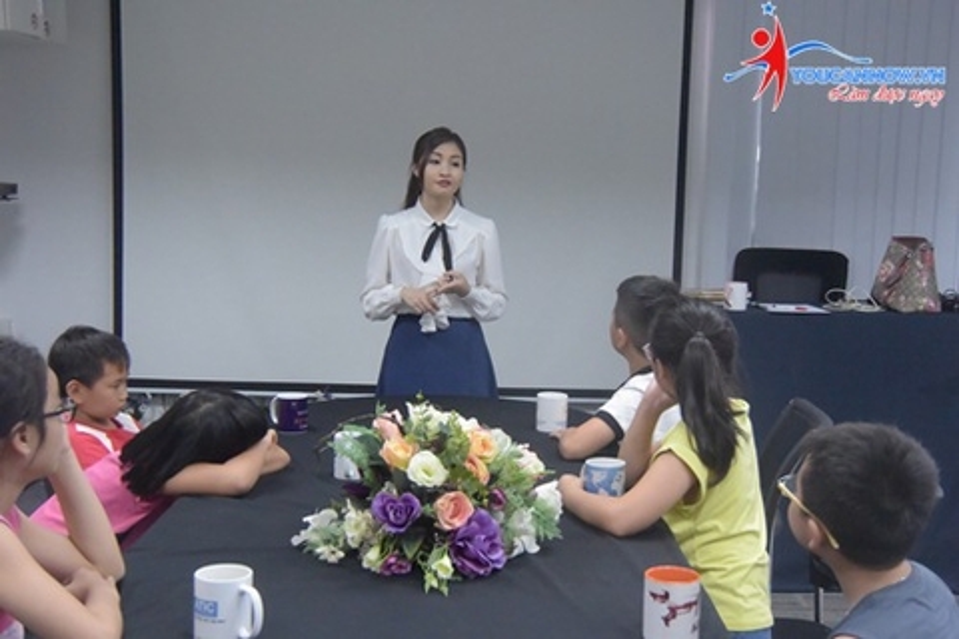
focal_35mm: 48
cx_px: 480
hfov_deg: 41.1
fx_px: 1279
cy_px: 320
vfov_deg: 28.1
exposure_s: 1/60
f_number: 4.8
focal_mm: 18.1
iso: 3200
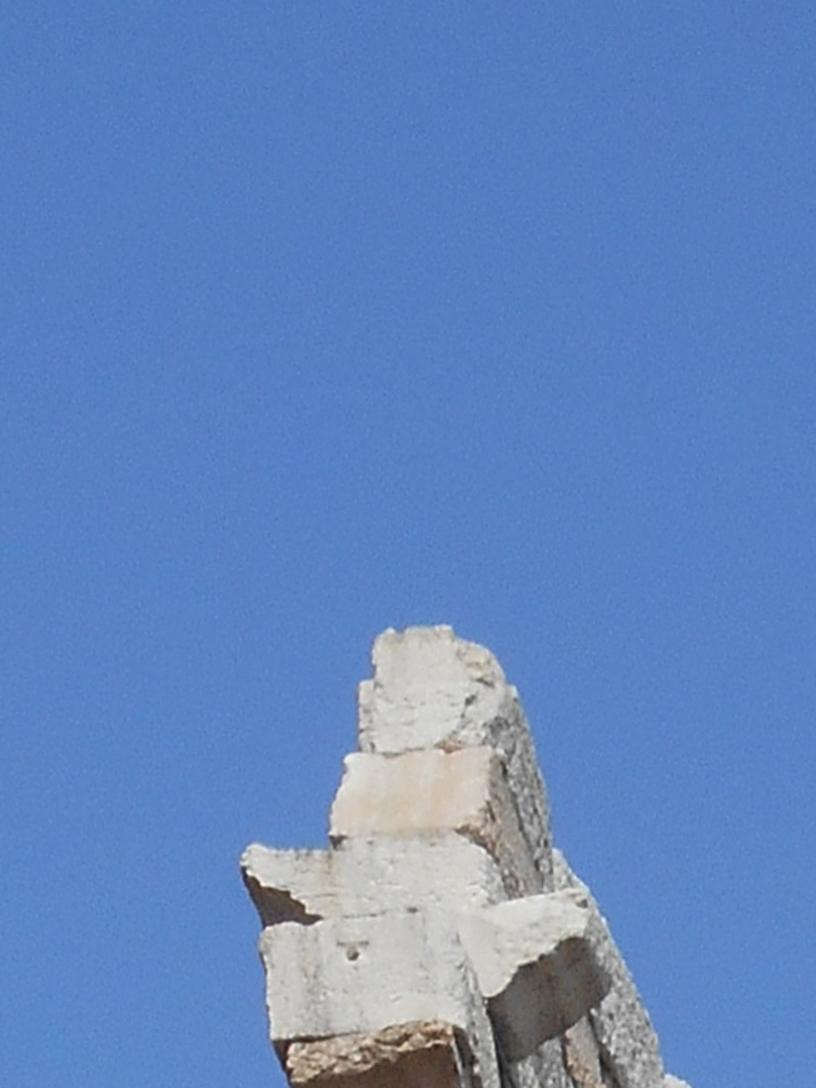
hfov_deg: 4.7
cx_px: 1007
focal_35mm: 314
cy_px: 3038
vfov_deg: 5.9
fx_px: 9874
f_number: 4.2
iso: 80
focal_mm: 9.5
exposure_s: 1/1000
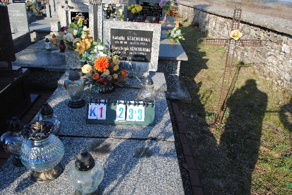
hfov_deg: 67.3
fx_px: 219
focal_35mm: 27
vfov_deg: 48.0
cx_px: 146
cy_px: 98
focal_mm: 18
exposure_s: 1/200
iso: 100
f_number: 7.1
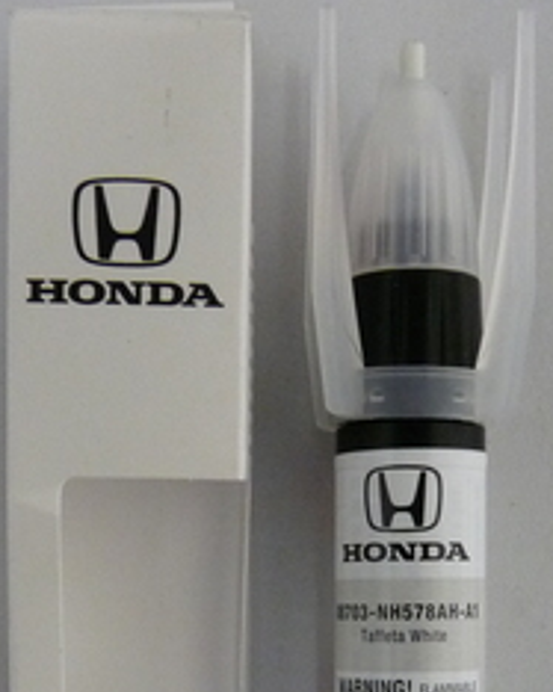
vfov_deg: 25.6
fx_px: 1474
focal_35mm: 72
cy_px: 615
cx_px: 231
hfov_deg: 21.2
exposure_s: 1/30
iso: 400
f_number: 2.8
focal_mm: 4.8
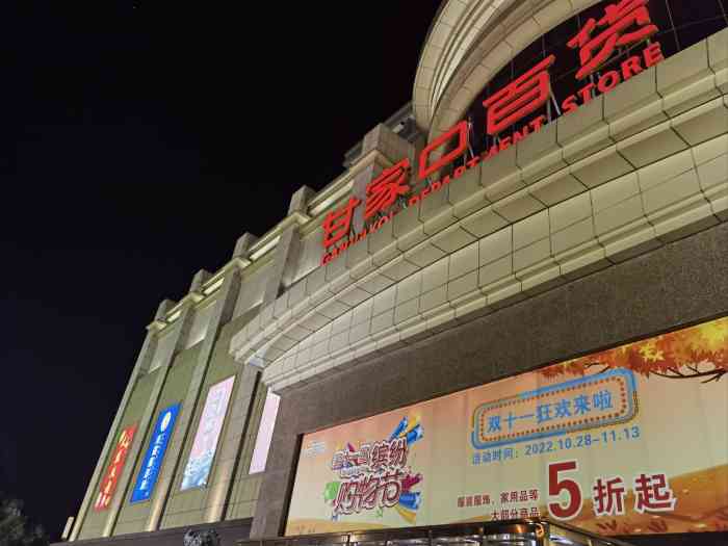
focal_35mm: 27
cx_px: 364
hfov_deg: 65.3
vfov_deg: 51.4
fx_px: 568
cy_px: 273
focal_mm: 6.67
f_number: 1.9
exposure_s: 1/50
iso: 200
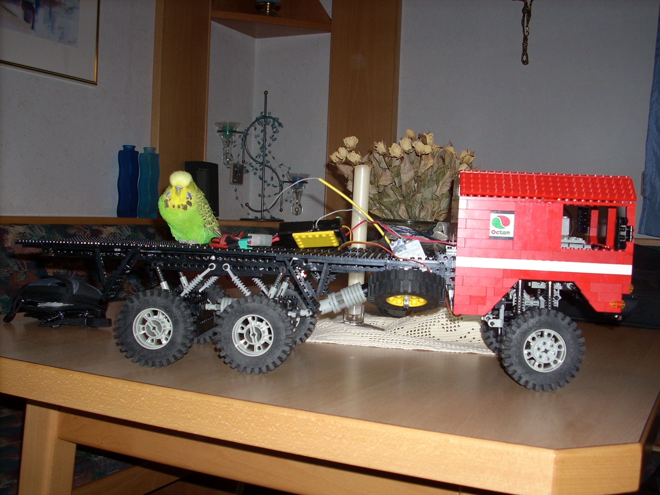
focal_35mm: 37
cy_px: 248
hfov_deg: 50.1
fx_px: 705
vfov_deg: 38.7
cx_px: 330
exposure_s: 1/60
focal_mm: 6.2
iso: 64
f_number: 2.8
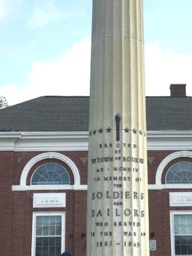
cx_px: 119
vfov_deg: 24.0
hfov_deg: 18.2
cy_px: 86
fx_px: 599
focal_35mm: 81
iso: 25
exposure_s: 1/1672
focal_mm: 4.15
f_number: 2.2
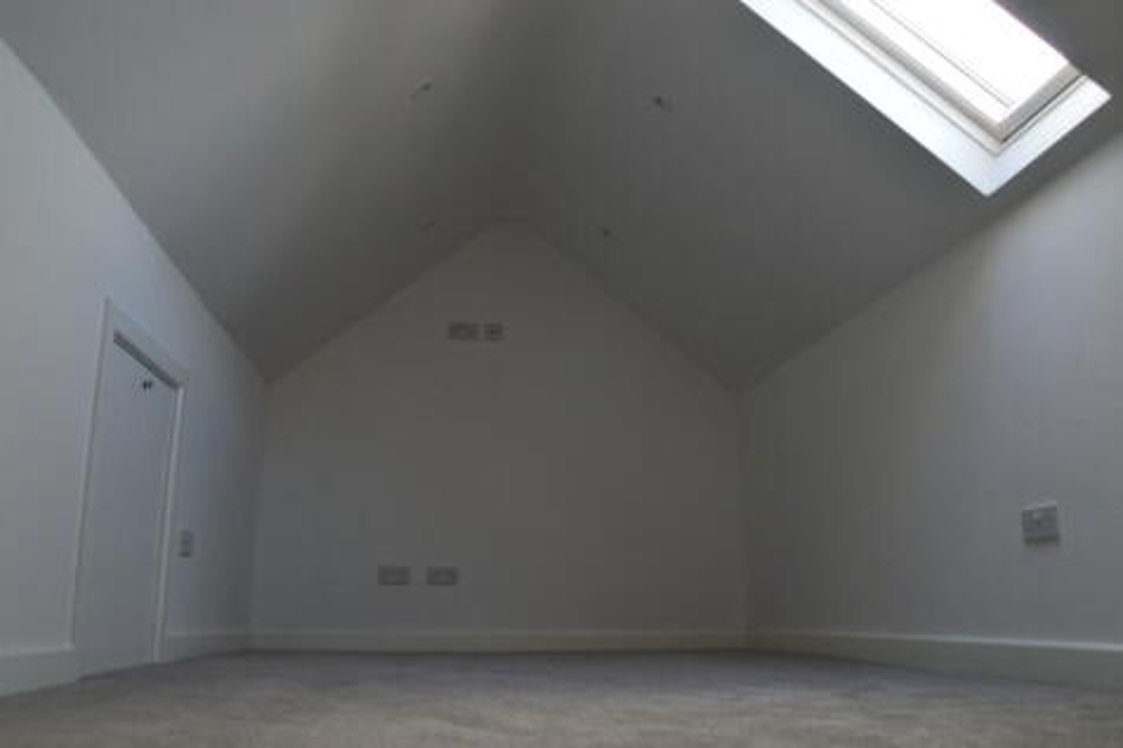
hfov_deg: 59.5
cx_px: 562
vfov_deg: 41.7
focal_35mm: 32
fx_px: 982
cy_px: 374
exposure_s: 1/20
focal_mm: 21
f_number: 6.3
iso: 400
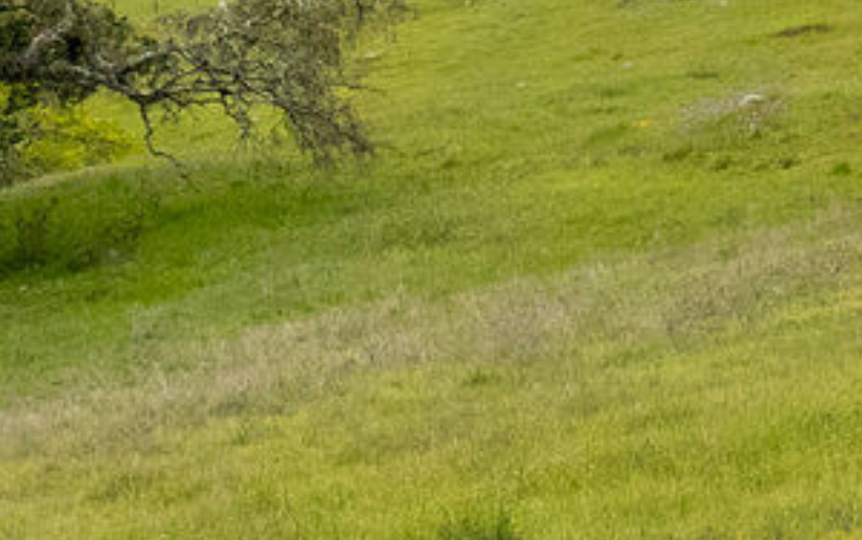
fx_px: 3597
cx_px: 2230
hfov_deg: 11.0
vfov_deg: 8.4
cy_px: -257
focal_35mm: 153
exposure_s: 1/1600
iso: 120
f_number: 2.8
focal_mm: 8.38
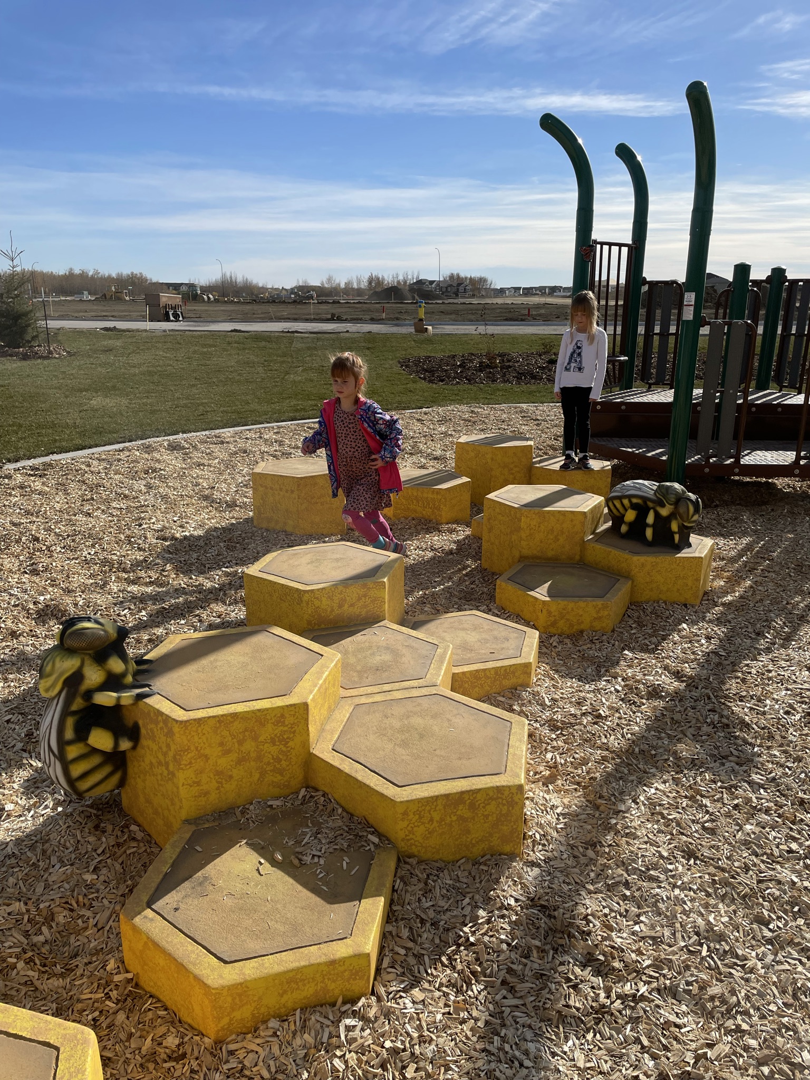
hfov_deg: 53.1
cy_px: 540
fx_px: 811
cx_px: 405
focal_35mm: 26
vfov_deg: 67.3
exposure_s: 1/5556
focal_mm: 4.2
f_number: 1.6
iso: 32
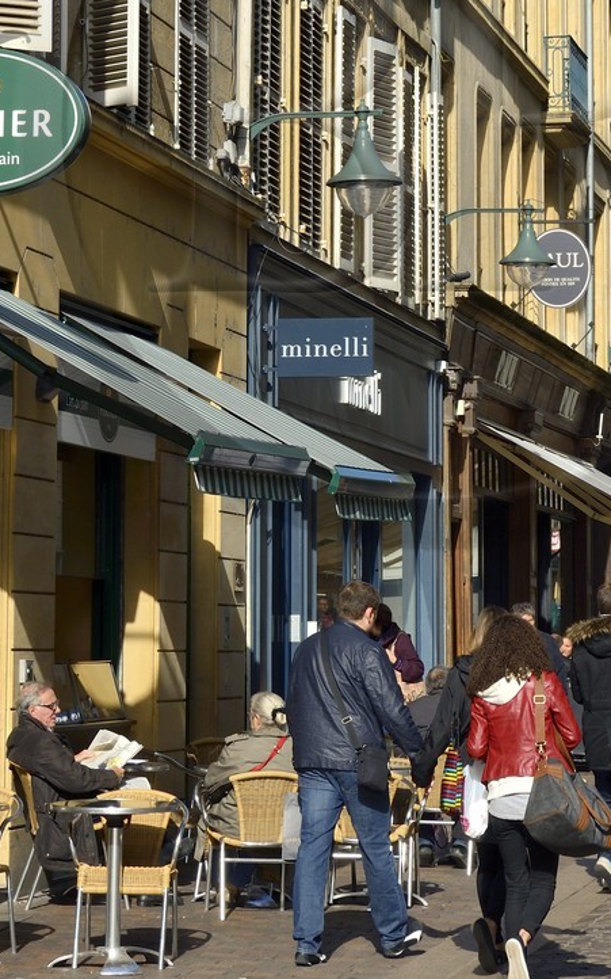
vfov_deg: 13.9
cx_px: 435
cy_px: 126
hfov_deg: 8.8
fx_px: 3971
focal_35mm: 149
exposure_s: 1/200
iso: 200
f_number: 14
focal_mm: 66
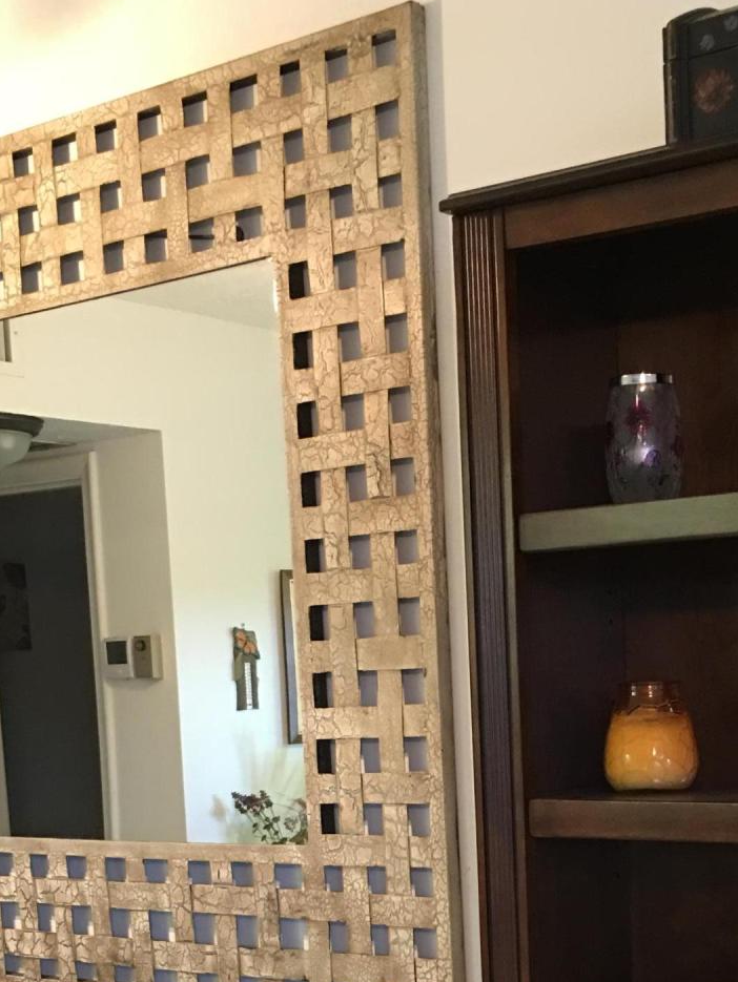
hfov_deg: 23.4
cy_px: 966
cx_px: 552
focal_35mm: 62
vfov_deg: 29.3
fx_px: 1761
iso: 80
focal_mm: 4.15
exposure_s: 1/8
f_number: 2.2
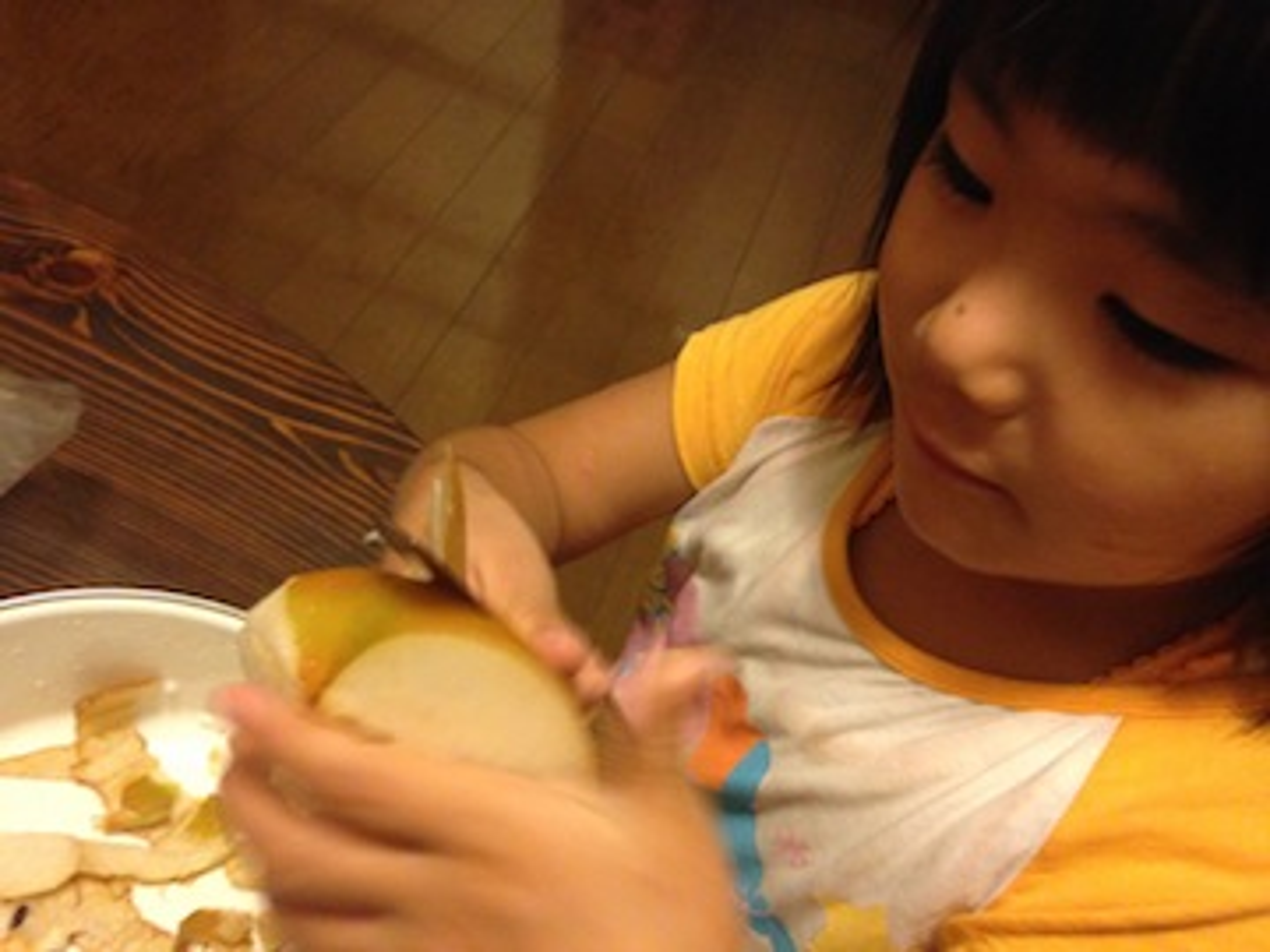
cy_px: 476
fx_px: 1211
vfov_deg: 42.9
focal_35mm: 33
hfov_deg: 55.4
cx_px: 635
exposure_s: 1/17
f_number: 2.4
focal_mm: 4.12
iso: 400
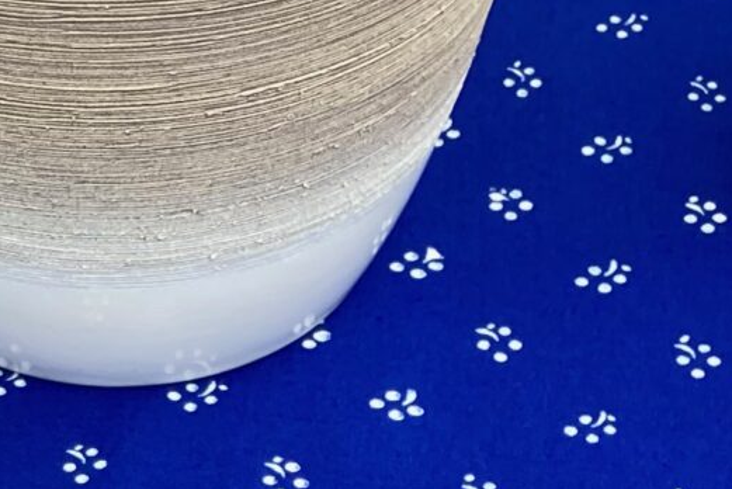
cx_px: 131
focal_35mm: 143
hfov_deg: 14.3
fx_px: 2909
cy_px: 1034
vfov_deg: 9.0
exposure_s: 1/121
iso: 50
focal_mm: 3.99
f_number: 1.8
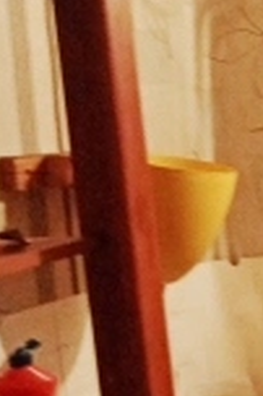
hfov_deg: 9.7
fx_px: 1219
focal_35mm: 111
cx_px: 768
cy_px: 182
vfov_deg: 18.4
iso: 435
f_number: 1.8
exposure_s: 1/25
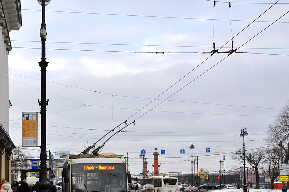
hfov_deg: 25.8
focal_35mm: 78
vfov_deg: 17.4
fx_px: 626
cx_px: 94
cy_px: 122
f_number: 5.6
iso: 280
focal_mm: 30
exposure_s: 1/250
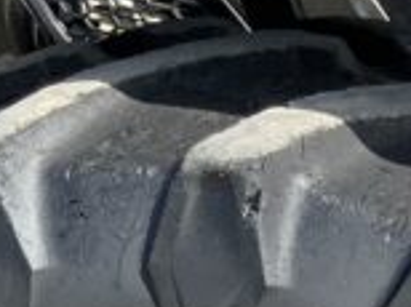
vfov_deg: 7.0
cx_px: 539
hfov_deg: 10.1
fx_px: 2288
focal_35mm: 193
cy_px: 857
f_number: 1.8
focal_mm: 3
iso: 16
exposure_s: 1/1035
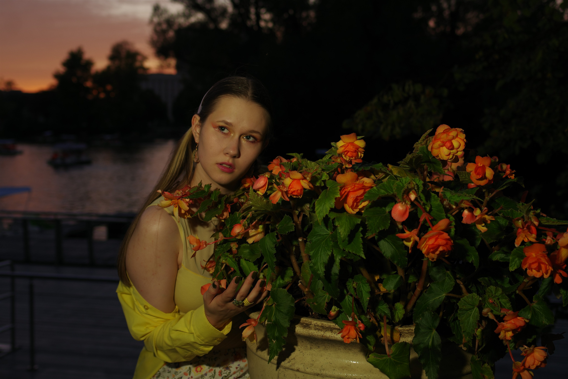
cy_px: 190
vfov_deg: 28.7
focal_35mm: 47
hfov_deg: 41.9
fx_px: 742
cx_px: 284
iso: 100
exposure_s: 1/200
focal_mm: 31
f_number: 3.5
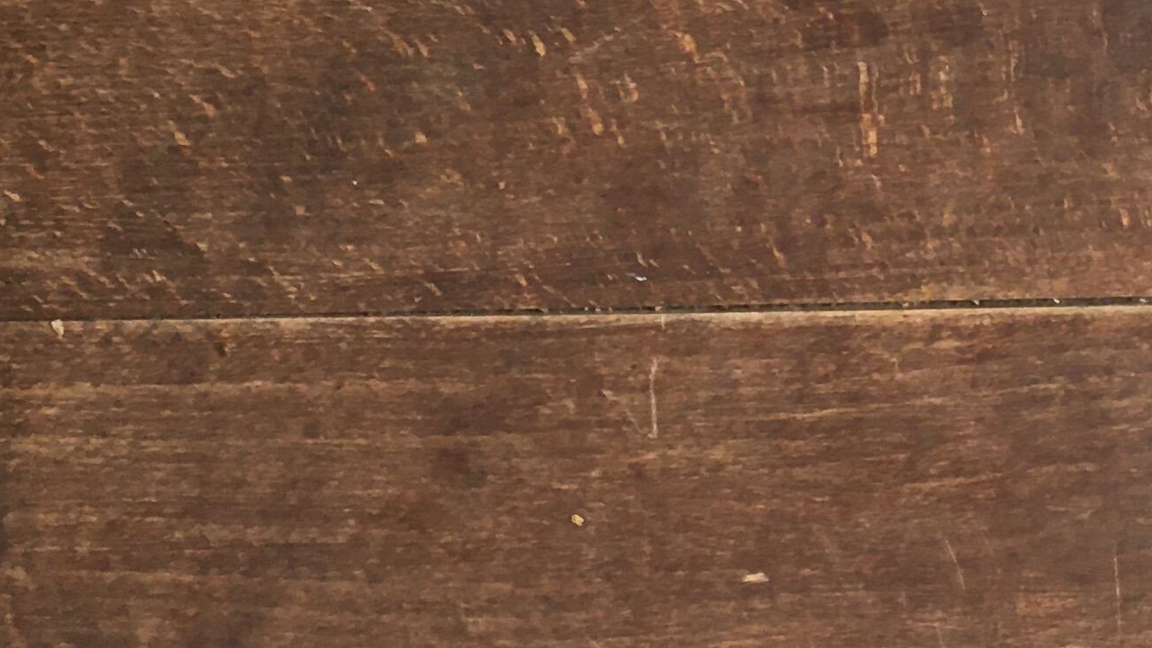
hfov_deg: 21.3
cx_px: 1126
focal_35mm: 97
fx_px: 2963
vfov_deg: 12.4
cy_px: 145
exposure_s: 1/33
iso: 100
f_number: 2.2
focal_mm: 4.15
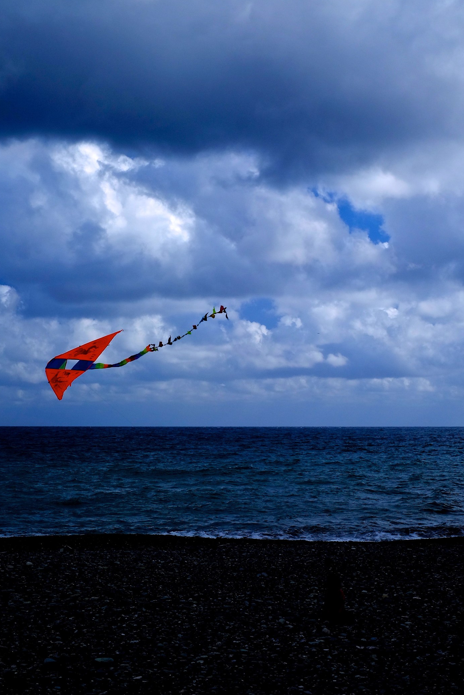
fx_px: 1179
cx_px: 220
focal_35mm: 61
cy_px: 331
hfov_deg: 22.3
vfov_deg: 32.9
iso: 200
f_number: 11
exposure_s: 1/220
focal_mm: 35
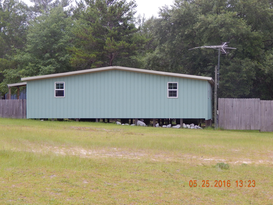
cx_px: 136
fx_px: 678
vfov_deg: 17.2
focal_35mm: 86
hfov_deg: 22.8
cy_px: 102
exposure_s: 1/500
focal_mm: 15.3
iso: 125
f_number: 4.3
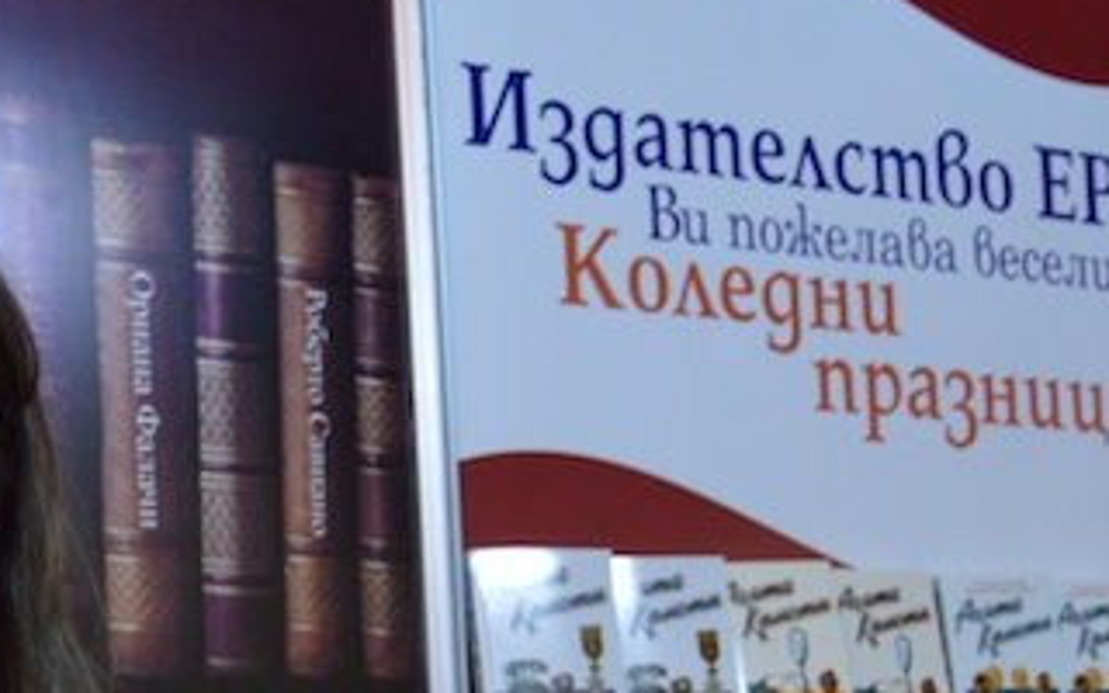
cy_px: 1072
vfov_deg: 11.9
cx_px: 76
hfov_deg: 19.4
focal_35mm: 105
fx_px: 3174
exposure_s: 1/60
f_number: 3.5
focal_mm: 22
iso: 800
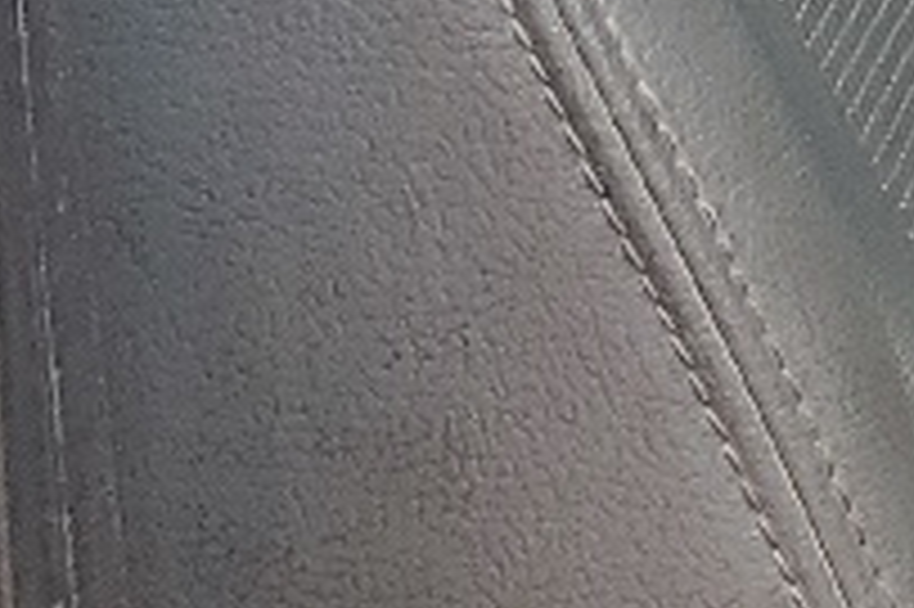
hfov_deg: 8.0
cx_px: 2981
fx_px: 5403
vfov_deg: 6.2
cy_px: -649
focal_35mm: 213
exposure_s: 1/294
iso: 50
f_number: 1.5
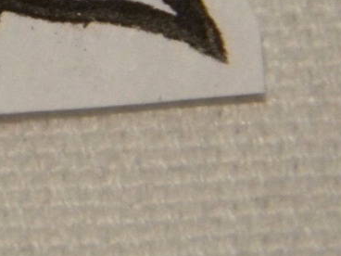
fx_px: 3202
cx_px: -151
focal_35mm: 325
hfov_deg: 6.0
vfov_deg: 4.6
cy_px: -32
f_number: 9
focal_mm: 15.1
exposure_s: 1/30
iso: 400
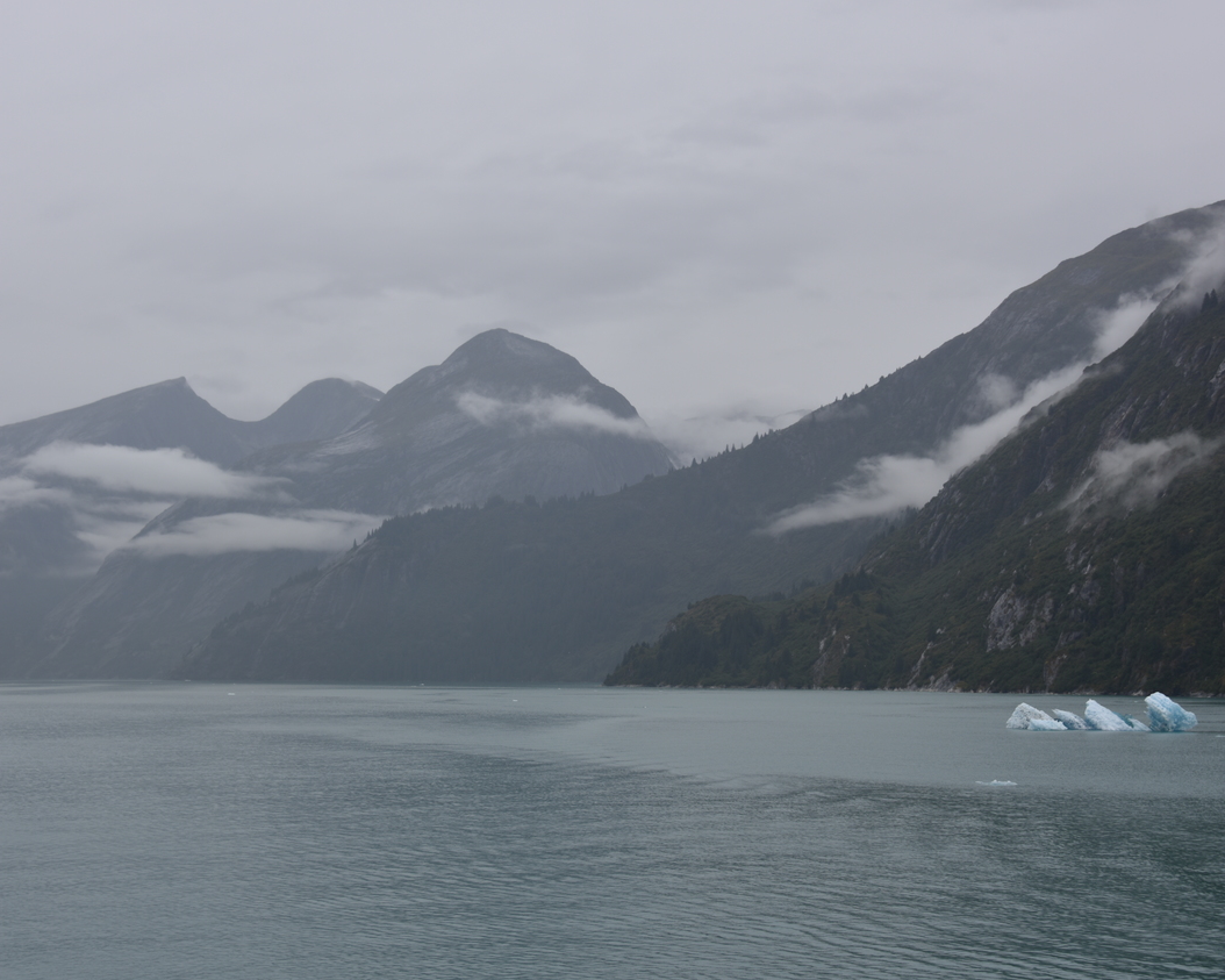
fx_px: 2066
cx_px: 625
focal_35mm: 57
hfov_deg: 33.0
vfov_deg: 26.7
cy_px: 495
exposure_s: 1/160
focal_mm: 50
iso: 100
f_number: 6.3
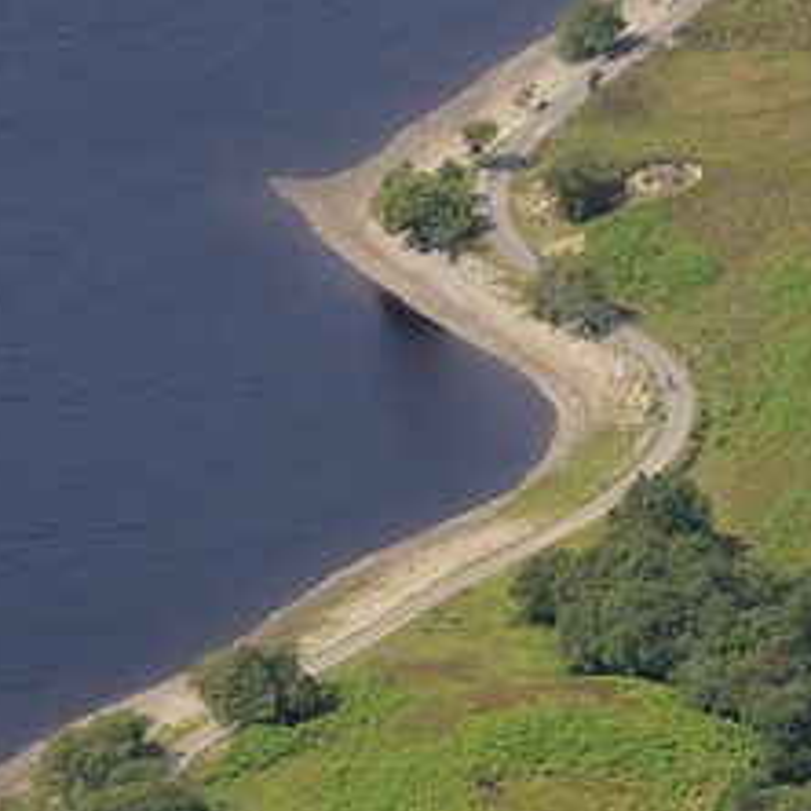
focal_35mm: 825
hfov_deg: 2.1
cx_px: -303
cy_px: 2623
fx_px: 21868
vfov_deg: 2.1
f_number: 7.1
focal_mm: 135
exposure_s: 1/800
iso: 400
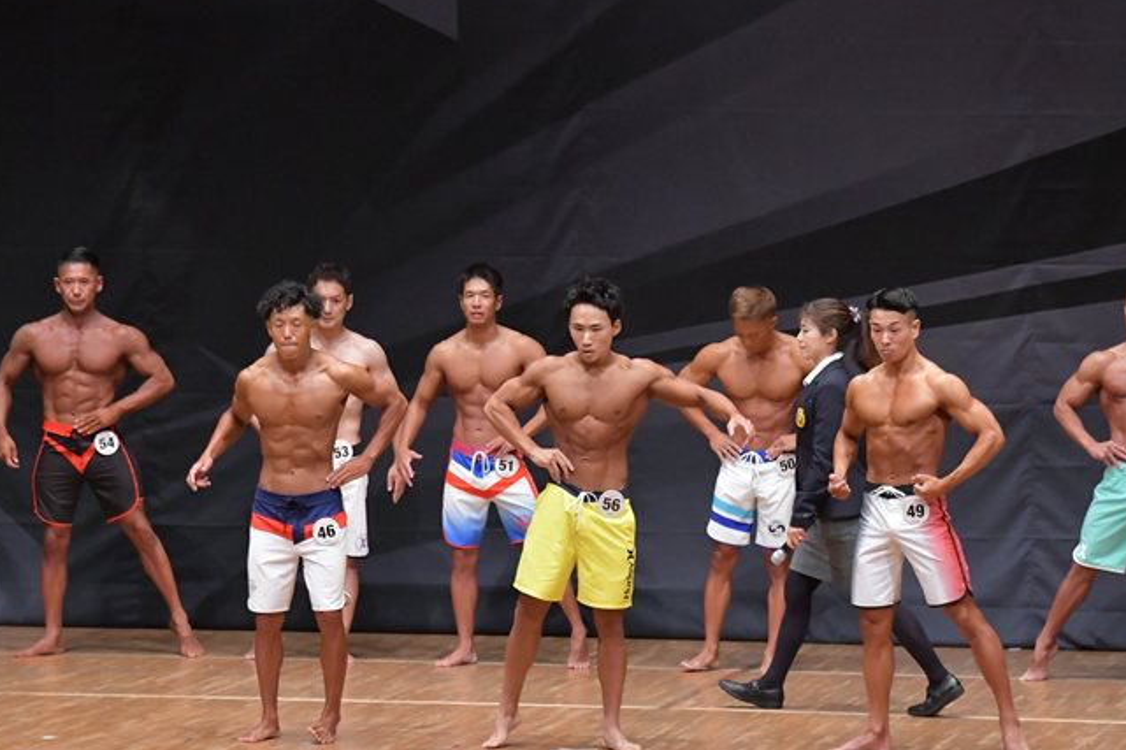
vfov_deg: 6.8
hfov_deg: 10.1
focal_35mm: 203
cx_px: 556
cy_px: 402
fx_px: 6347
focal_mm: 112
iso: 6400
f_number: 5.6
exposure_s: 1/400
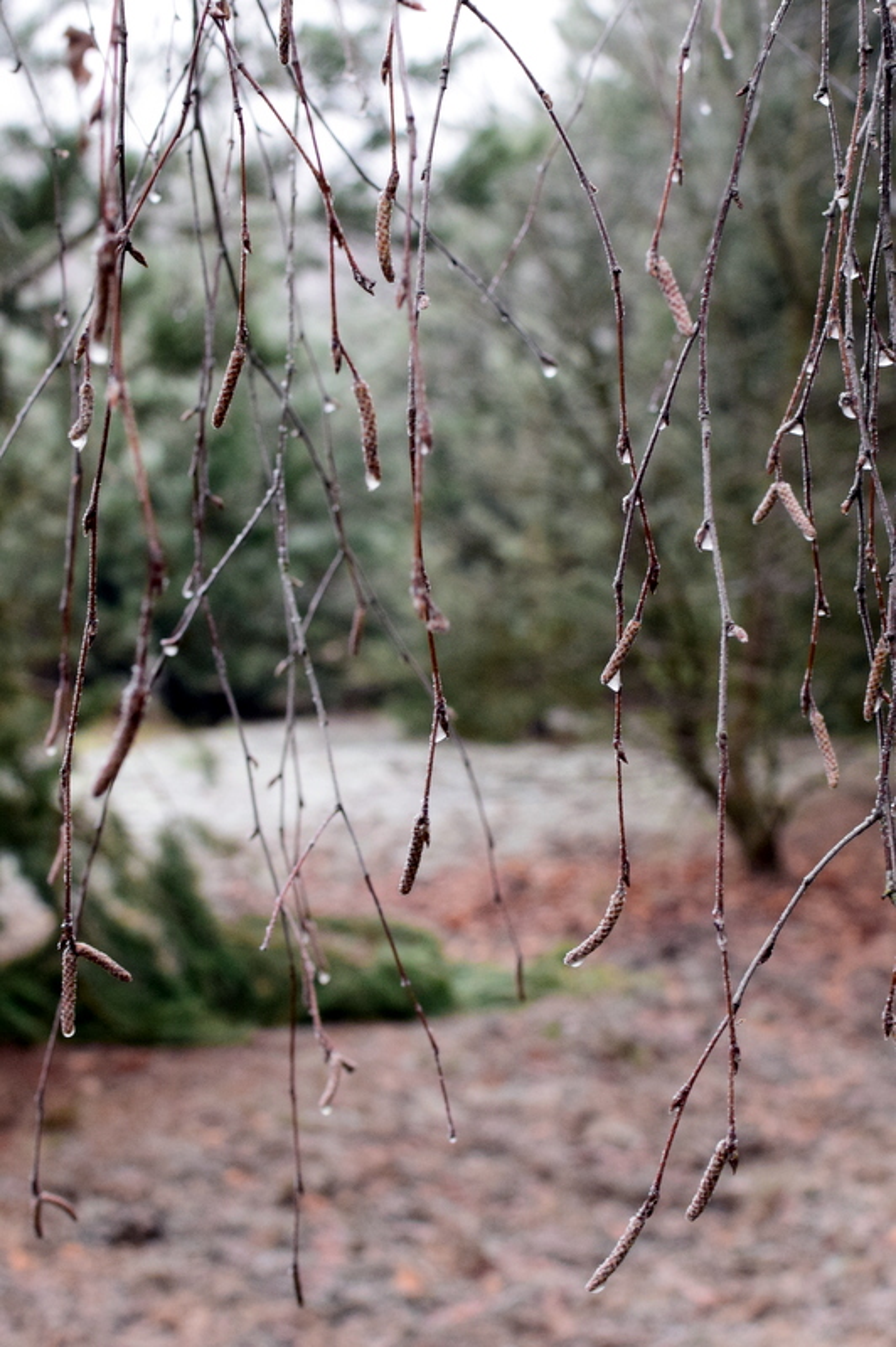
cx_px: 448
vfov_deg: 37.9
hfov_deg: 25.7
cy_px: 674
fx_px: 1963
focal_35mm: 52
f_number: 7.1
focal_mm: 35
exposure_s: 1/60
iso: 1600
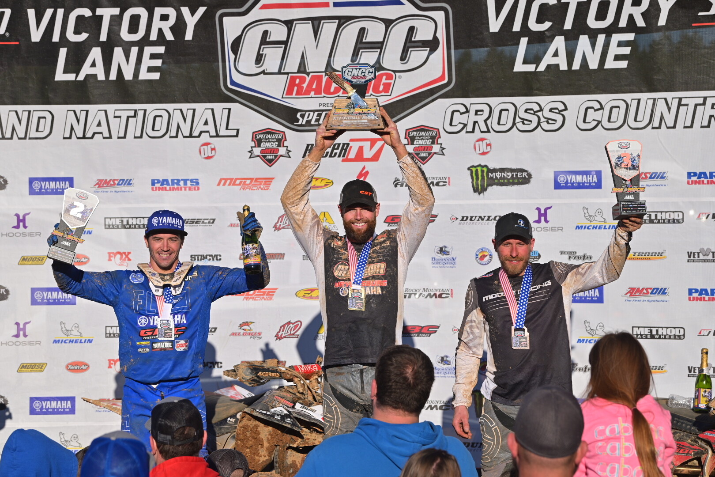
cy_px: 238
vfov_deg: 13.4
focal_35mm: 102
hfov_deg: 20.0
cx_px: 358
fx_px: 2026
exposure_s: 1/1000
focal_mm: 102
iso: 100
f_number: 6.3
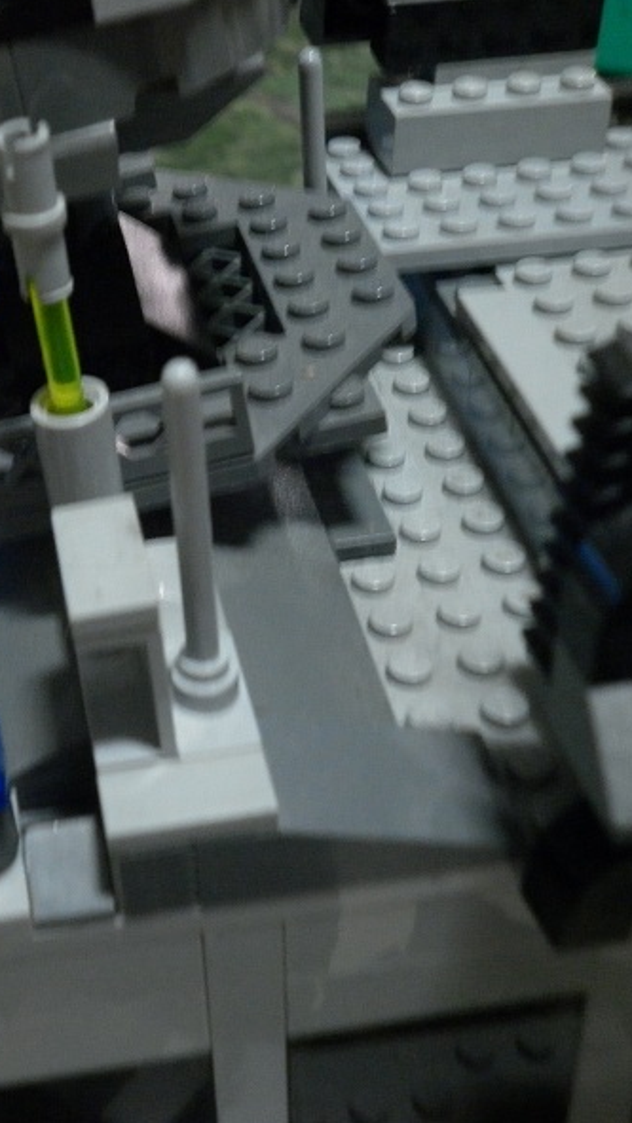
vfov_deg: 39.2
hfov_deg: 22.2
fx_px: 1579
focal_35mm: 53
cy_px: 556
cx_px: 95
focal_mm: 6.5
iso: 320
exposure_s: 1/8
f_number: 3.1
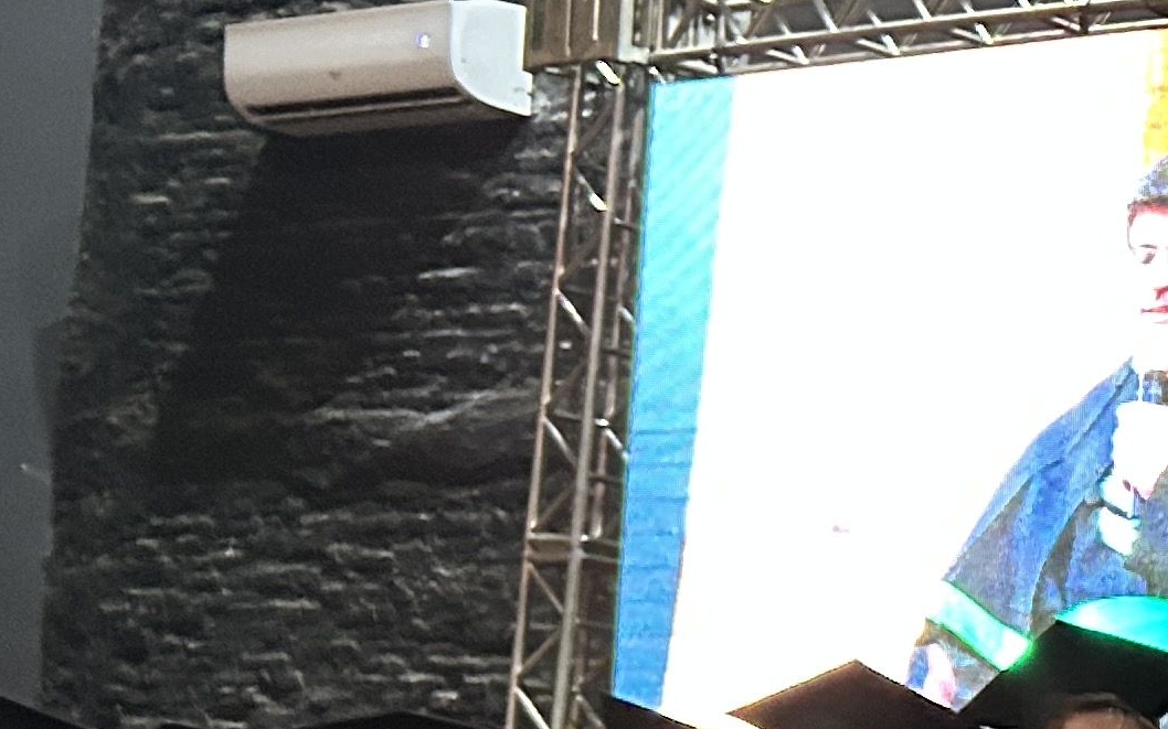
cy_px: 790
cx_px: 2158
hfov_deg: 16.3
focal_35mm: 105
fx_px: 3342
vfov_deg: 12.3
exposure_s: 1/30
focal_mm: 5.7
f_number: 1.5
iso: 500
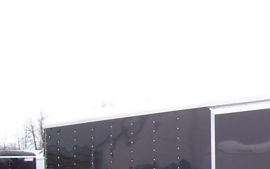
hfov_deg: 20.4
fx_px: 721
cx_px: 286
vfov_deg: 13.0
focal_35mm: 98
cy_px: 199
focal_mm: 5.6
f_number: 2.8
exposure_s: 1/125
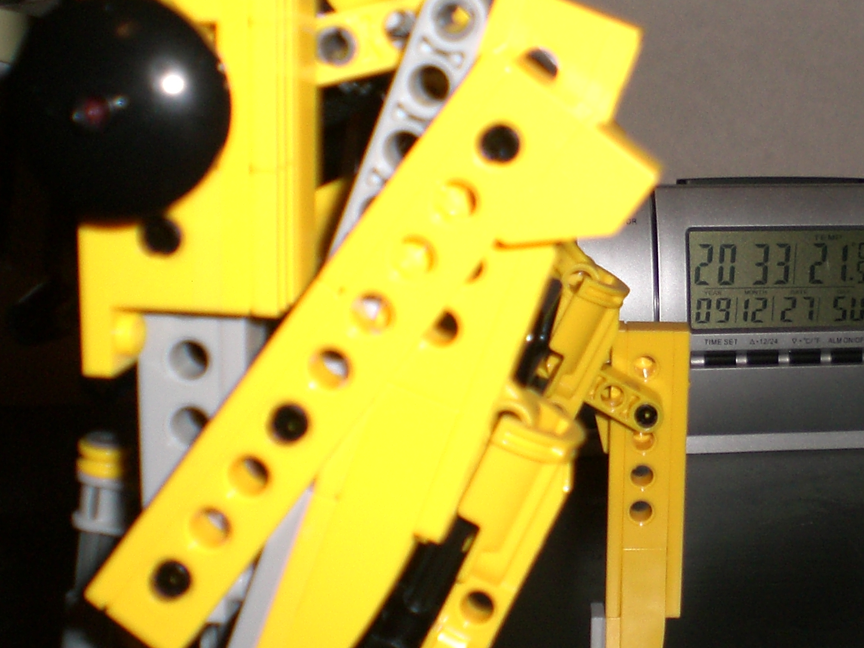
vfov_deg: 19.9
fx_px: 1847
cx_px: 750
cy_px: 274
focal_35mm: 74
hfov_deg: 25.6
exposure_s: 1/60
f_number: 3.1
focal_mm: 6.3
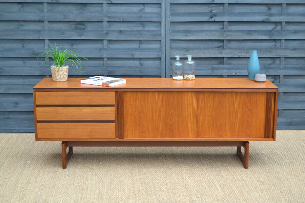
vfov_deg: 23.8
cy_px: 102
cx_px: 152
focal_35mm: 57
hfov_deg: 35.1
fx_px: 483
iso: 400
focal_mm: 38
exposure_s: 1/60
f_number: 4.8
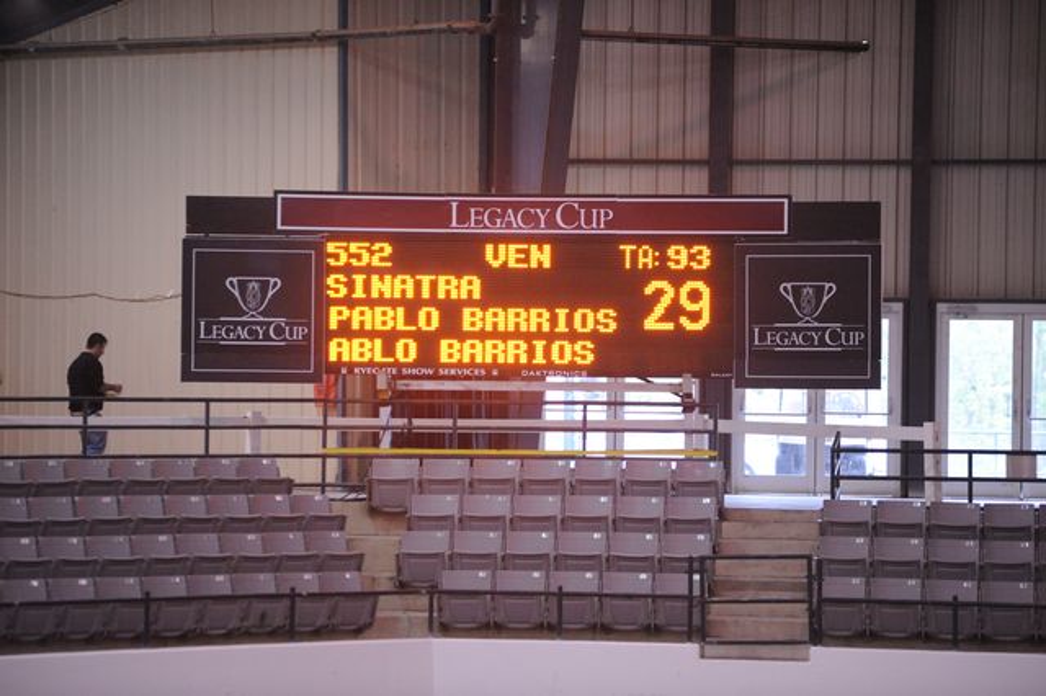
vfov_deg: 6.9
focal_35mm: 200
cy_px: 348
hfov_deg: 10.3
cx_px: 523
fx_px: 5808
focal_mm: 200
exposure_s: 1/400
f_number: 2.8
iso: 5000
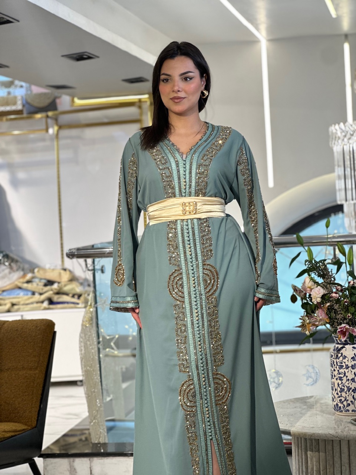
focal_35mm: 77
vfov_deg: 25.3
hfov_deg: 19.1
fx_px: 1056
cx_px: 178
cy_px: 238
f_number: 2.8
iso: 64
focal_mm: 9
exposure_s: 1/100
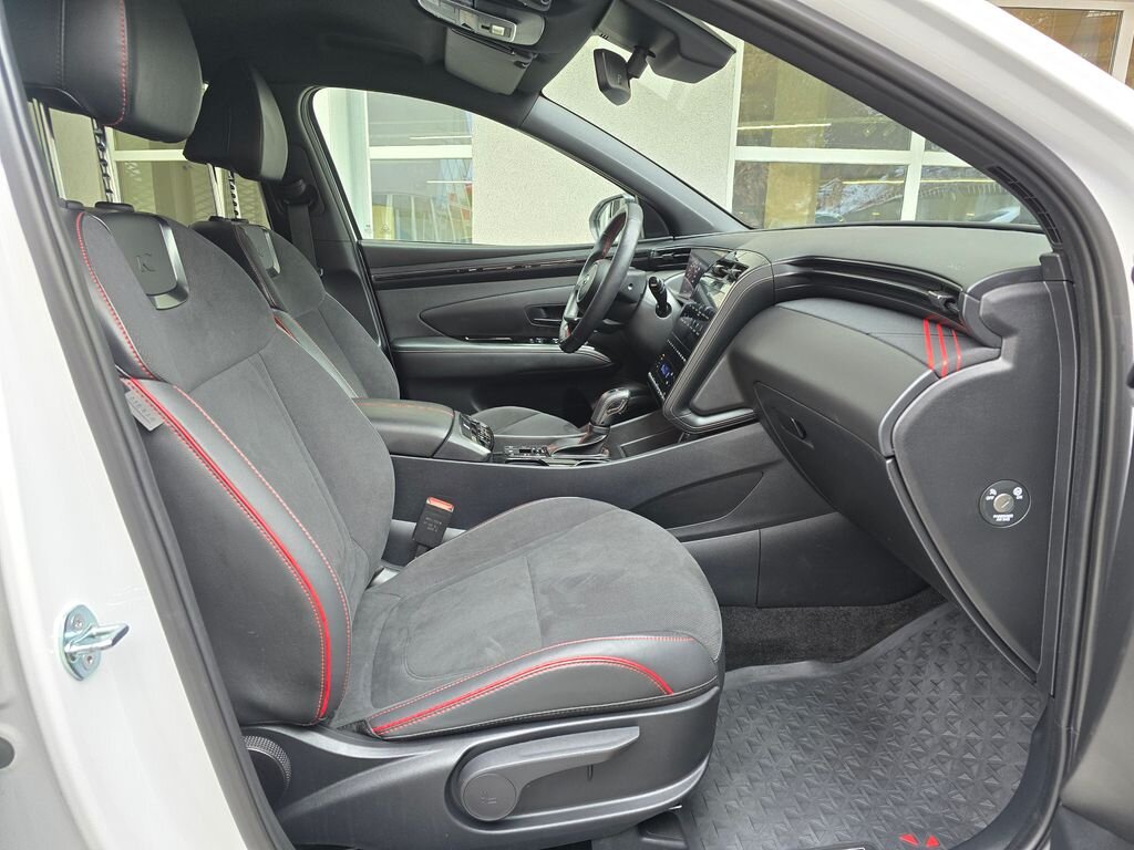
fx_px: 753
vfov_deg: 58.9
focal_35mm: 23
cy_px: 425
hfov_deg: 73.9
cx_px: 567
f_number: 1.7
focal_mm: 6.3
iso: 250
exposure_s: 1/100
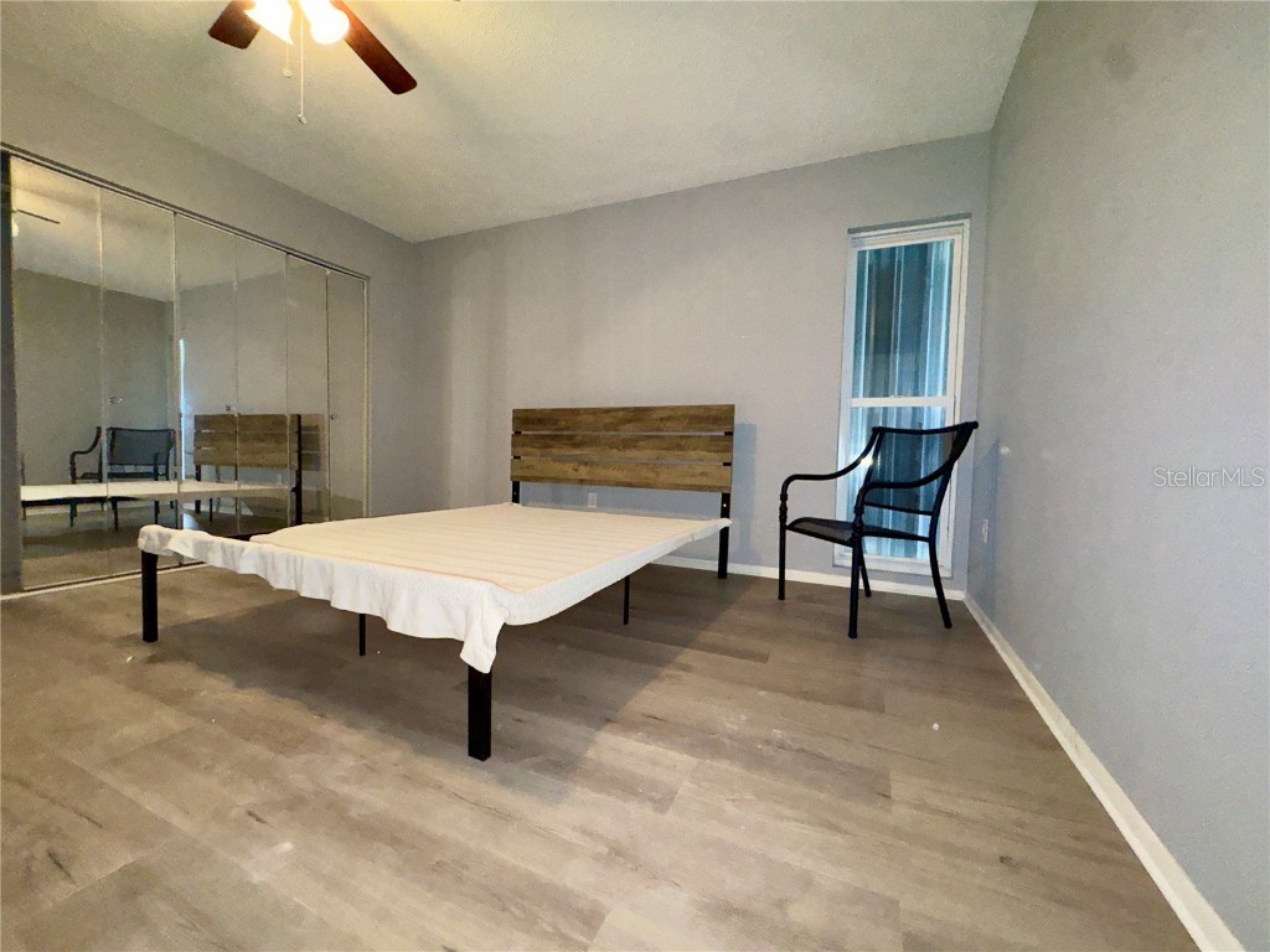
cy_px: 476
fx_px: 514
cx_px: 635
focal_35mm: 14
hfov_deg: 102.1
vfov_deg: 85.7
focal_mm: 2.22
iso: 1000
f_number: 2.2
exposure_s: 1/60
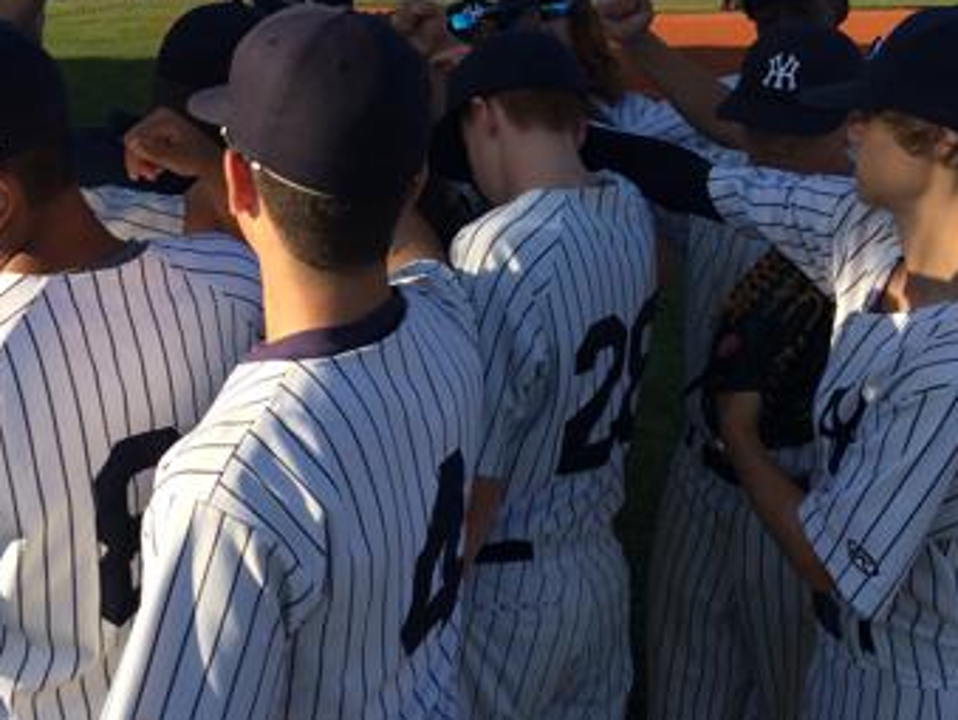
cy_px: 191
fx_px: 1302
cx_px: 359
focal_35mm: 47
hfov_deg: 40.1
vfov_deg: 30.5
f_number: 2.2
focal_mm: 4.15
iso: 32
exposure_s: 1/1368
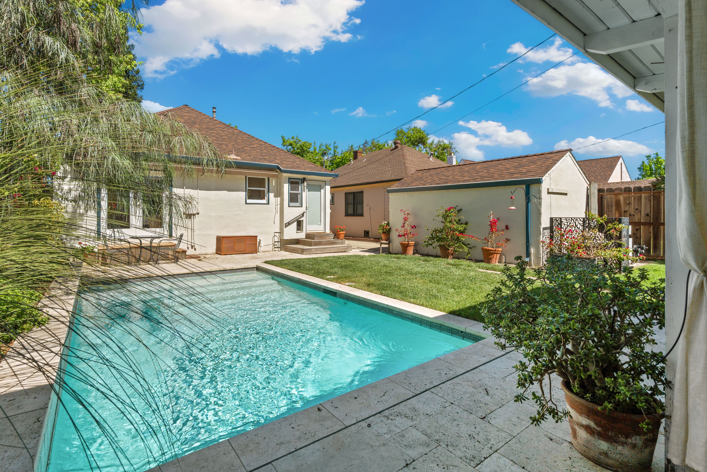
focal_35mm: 16
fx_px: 314
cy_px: 236
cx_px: 354
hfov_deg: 96.7
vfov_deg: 73.7
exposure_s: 1/1000
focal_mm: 16
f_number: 8
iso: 320
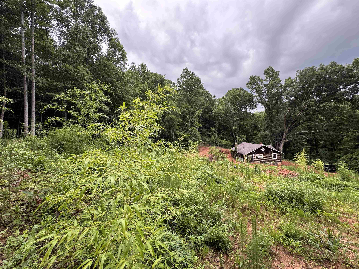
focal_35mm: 14
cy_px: 134
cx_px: 180
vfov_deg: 85.7
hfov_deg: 102.1
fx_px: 145
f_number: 2.2
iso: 40
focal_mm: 2.22
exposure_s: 1/167
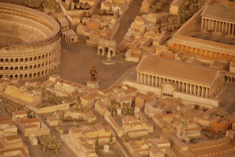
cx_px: 118
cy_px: 78
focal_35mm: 300
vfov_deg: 4.6
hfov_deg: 6.9
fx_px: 1960
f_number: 5.6
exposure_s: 1/6
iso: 100
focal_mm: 200
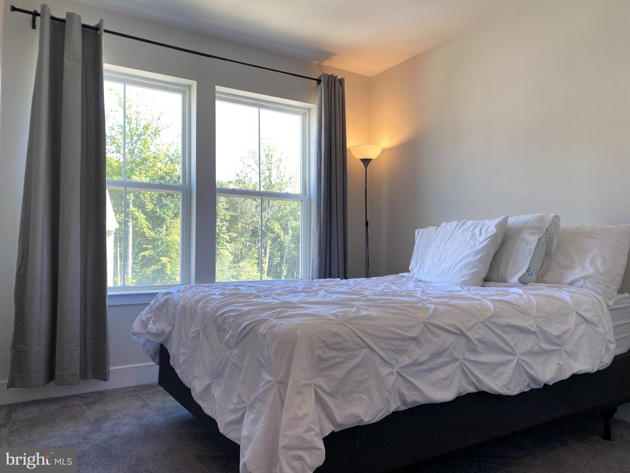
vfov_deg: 53.1
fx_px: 473
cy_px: 236
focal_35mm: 26
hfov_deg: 67.3
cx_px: 315
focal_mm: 4.25
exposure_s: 1/120
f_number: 1.8
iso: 40
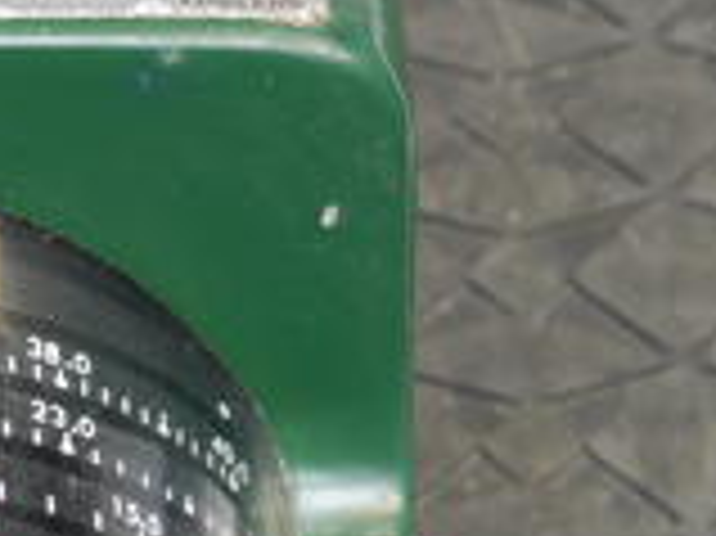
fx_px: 4774
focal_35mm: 231
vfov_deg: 6.4
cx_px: -153
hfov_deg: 8.5
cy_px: 198
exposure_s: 1/3.2
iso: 400
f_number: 11
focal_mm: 46
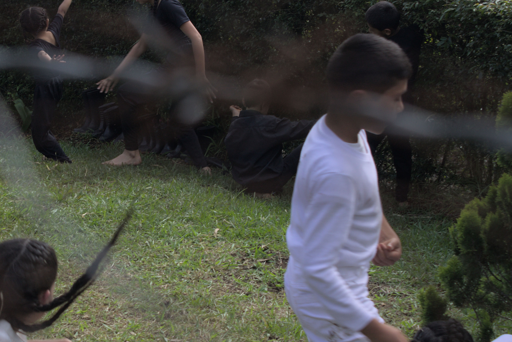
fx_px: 5364
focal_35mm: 377
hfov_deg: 5.5
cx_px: 59
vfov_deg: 3.7
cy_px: 191
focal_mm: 200
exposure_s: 1/180
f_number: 5.6
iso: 2200
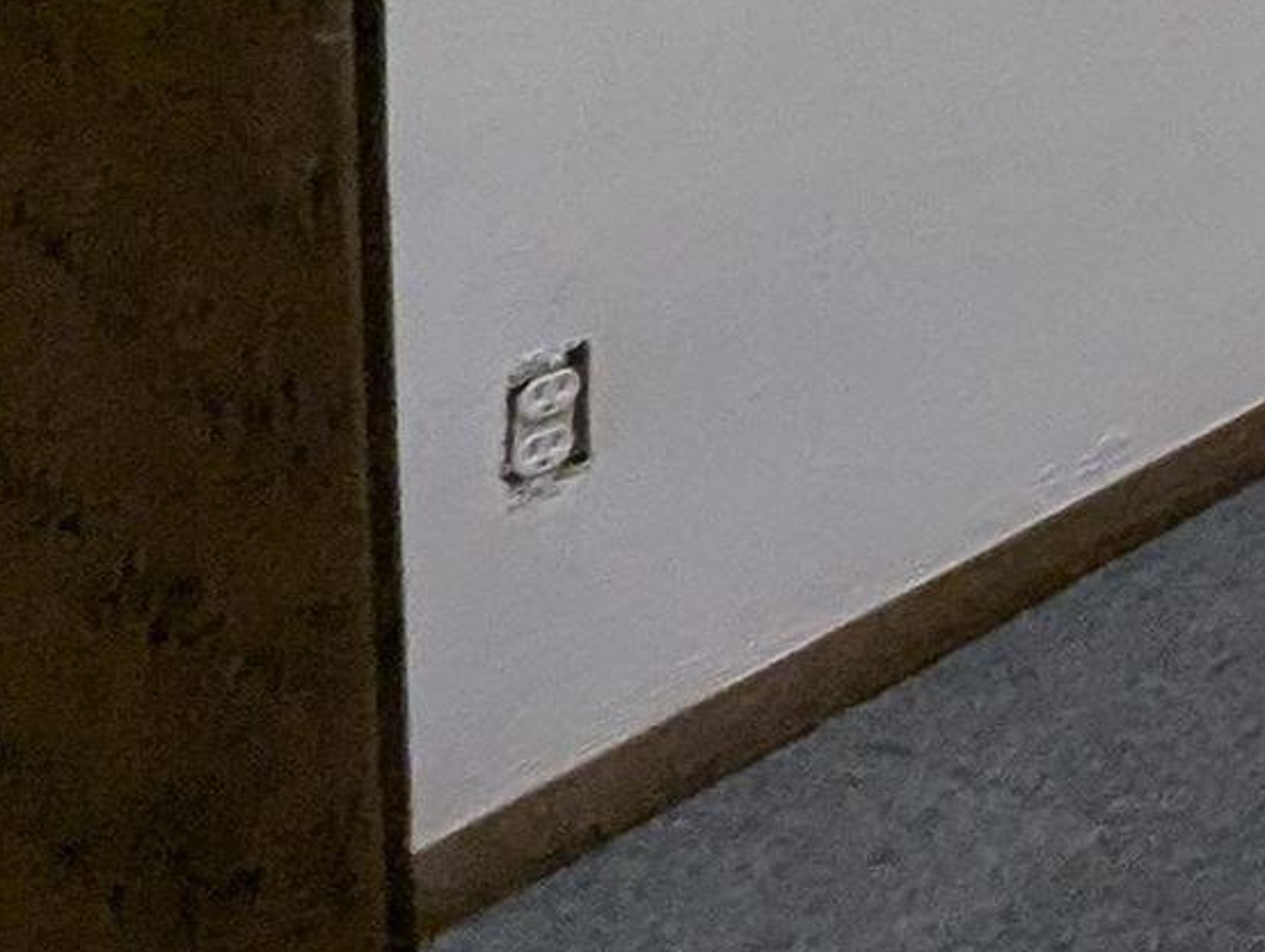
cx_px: 3488
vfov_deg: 14.0
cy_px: -1346
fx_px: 2634
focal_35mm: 72
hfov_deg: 12.8
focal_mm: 1.95
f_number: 2.2
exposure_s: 1/120
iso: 28
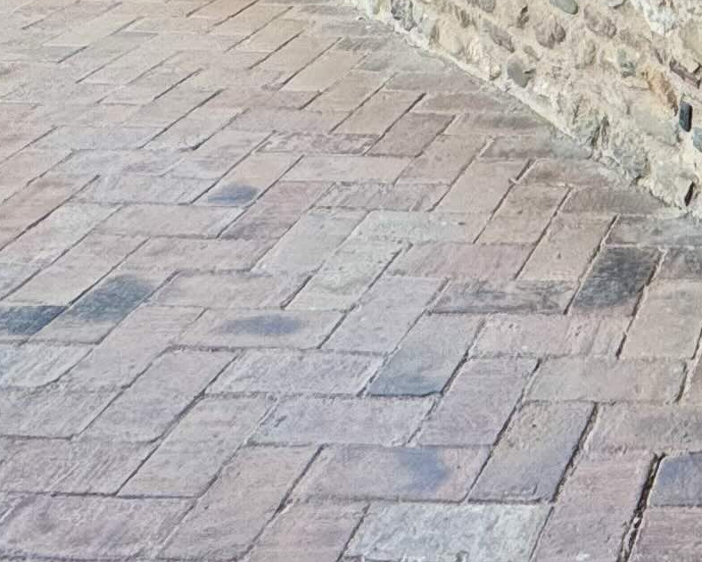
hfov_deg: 23.5
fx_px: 1455
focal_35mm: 70
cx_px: 950
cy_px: -529
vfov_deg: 16.9
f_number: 2.2
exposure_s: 1/168
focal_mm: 2.22
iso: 40
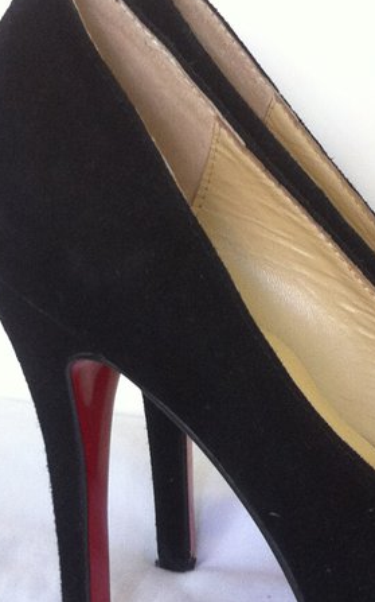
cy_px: 353
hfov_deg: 11.6
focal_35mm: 111
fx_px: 1817
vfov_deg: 18.8
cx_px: 418
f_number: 2.8
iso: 100
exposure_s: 1/17
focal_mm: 3.85
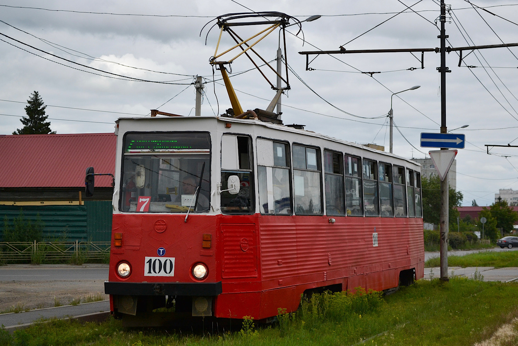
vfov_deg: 18.9
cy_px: 173
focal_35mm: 72
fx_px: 1036
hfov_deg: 28.1
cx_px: 259
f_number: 5.6
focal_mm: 48
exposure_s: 1/800
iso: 200
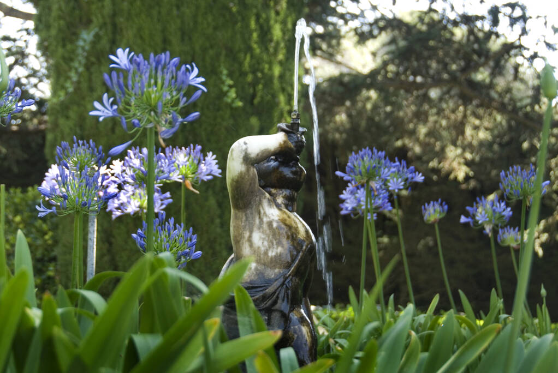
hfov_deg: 24.6
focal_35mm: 82
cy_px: 186
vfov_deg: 16.6
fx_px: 1280
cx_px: 279
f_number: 4.8
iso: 100
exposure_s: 1/45
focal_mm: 55
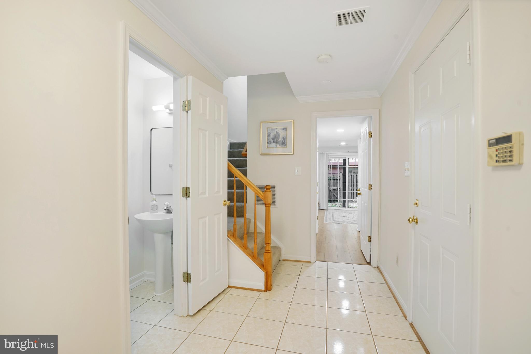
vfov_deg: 73.8
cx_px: 266
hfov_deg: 96.7
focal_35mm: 16
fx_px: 236
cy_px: 177
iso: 1250
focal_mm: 16
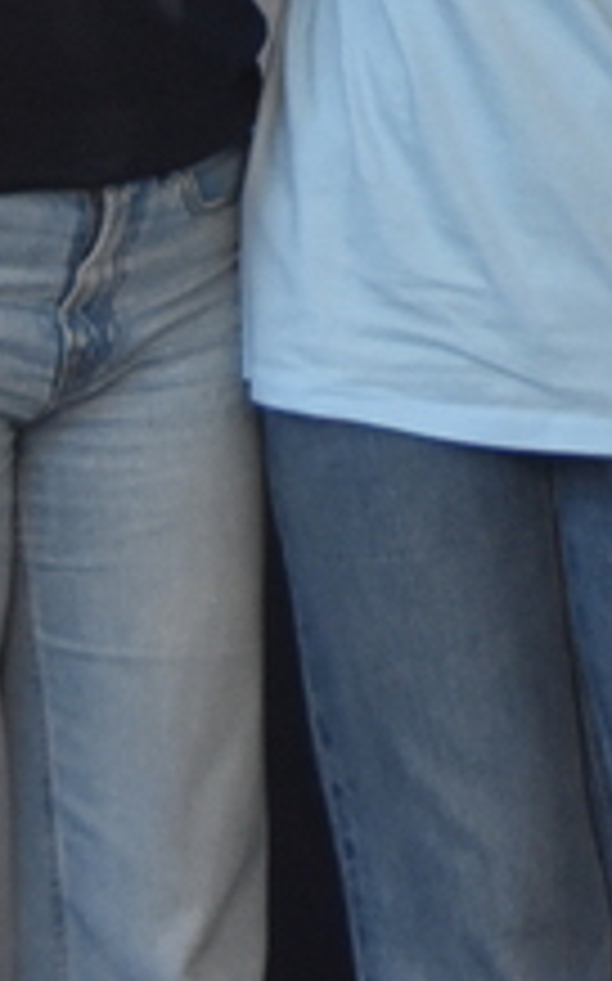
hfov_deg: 4.4
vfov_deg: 7.0
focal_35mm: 295
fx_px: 7878
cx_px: 1192
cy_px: -356
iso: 2000
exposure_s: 1/60
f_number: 4.2
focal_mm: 35
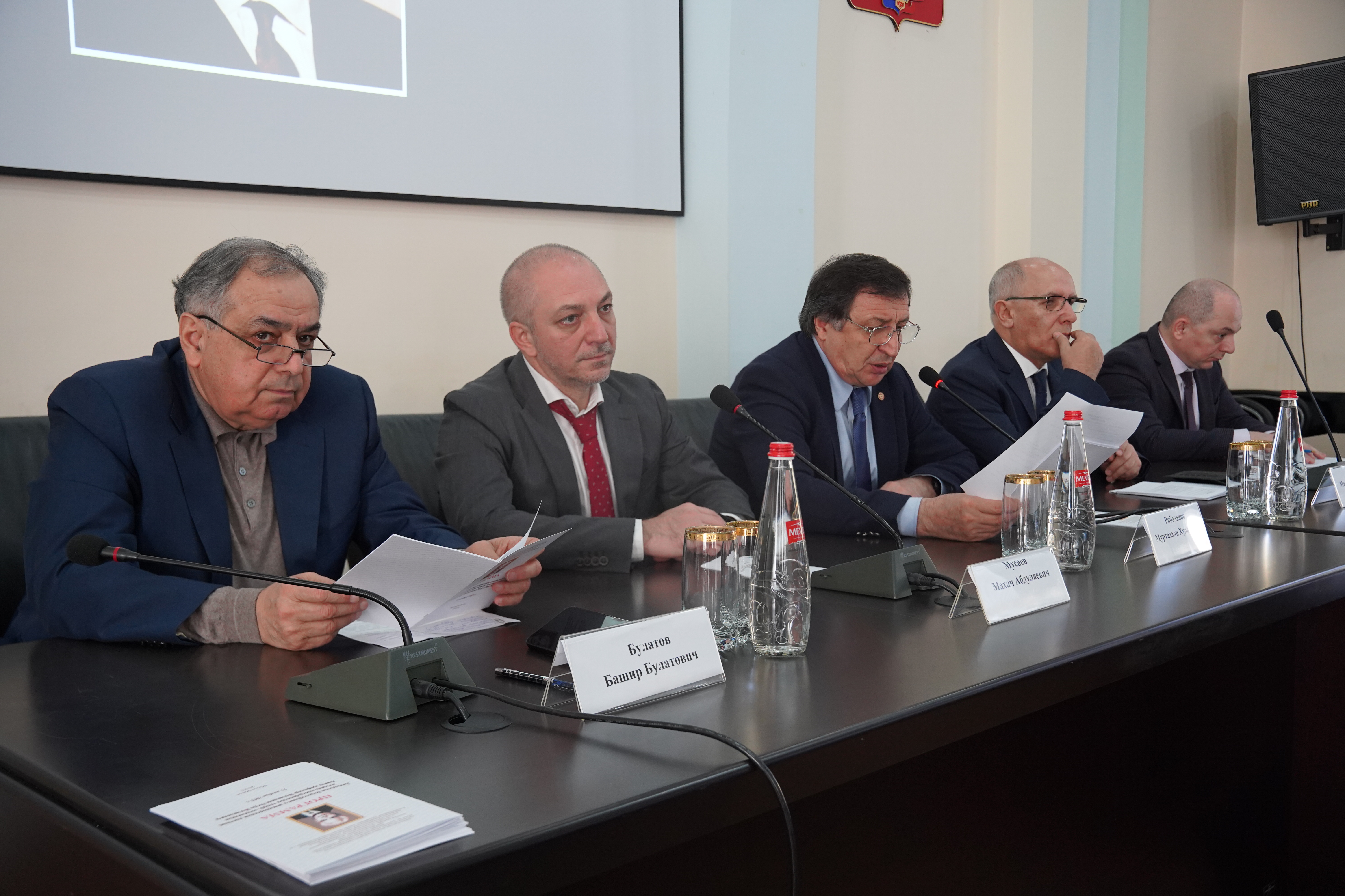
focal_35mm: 38
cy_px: 448
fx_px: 1408
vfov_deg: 35.3
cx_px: 672
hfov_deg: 51.0
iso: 2500
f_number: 4
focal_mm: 37.7
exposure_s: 1/160
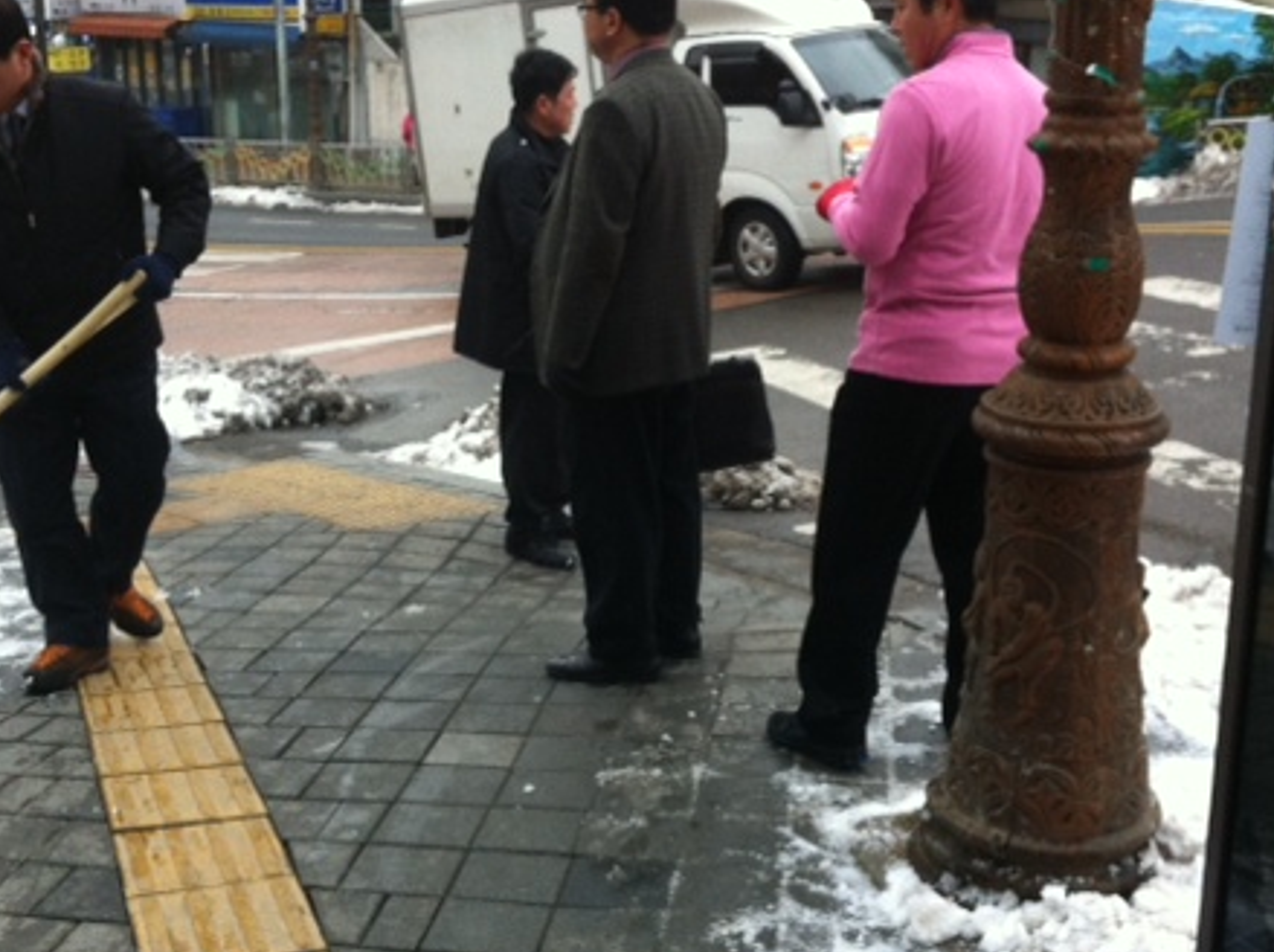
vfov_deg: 28.5
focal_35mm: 51
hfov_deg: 37.5
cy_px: 482
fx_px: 1874
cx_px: 627
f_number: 2.8
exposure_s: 1/120
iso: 100
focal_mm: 3.85
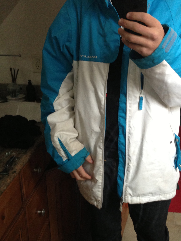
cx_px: 105
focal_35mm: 44
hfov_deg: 32.8
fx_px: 307
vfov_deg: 42.7
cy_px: 146
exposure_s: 1/20
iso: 160
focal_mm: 4.13
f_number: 2.4
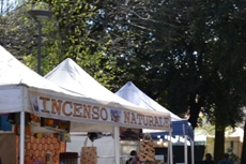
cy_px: 113
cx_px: 76
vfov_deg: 14.5
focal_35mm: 94
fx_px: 642
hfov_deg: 21.6
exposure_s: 1/160
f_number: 6.3
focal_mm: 18
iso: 100
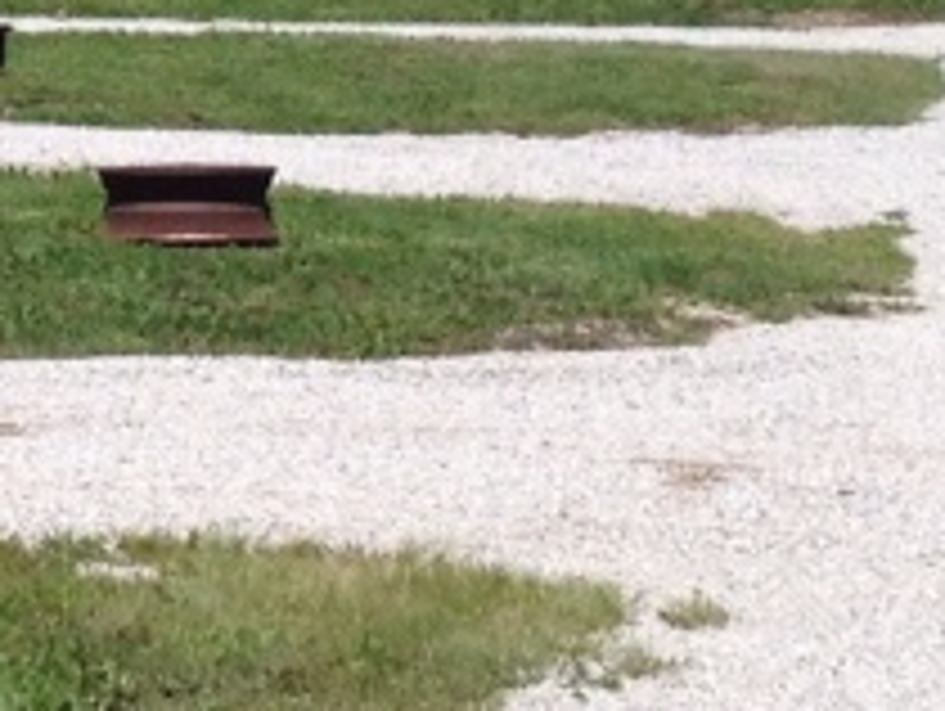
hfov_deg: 9.1
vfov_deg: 6.9
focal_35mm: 213
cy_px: -364
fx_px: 5821
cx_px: -342
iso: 50
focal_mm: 4.28
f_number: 2.4
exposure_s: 1/2513
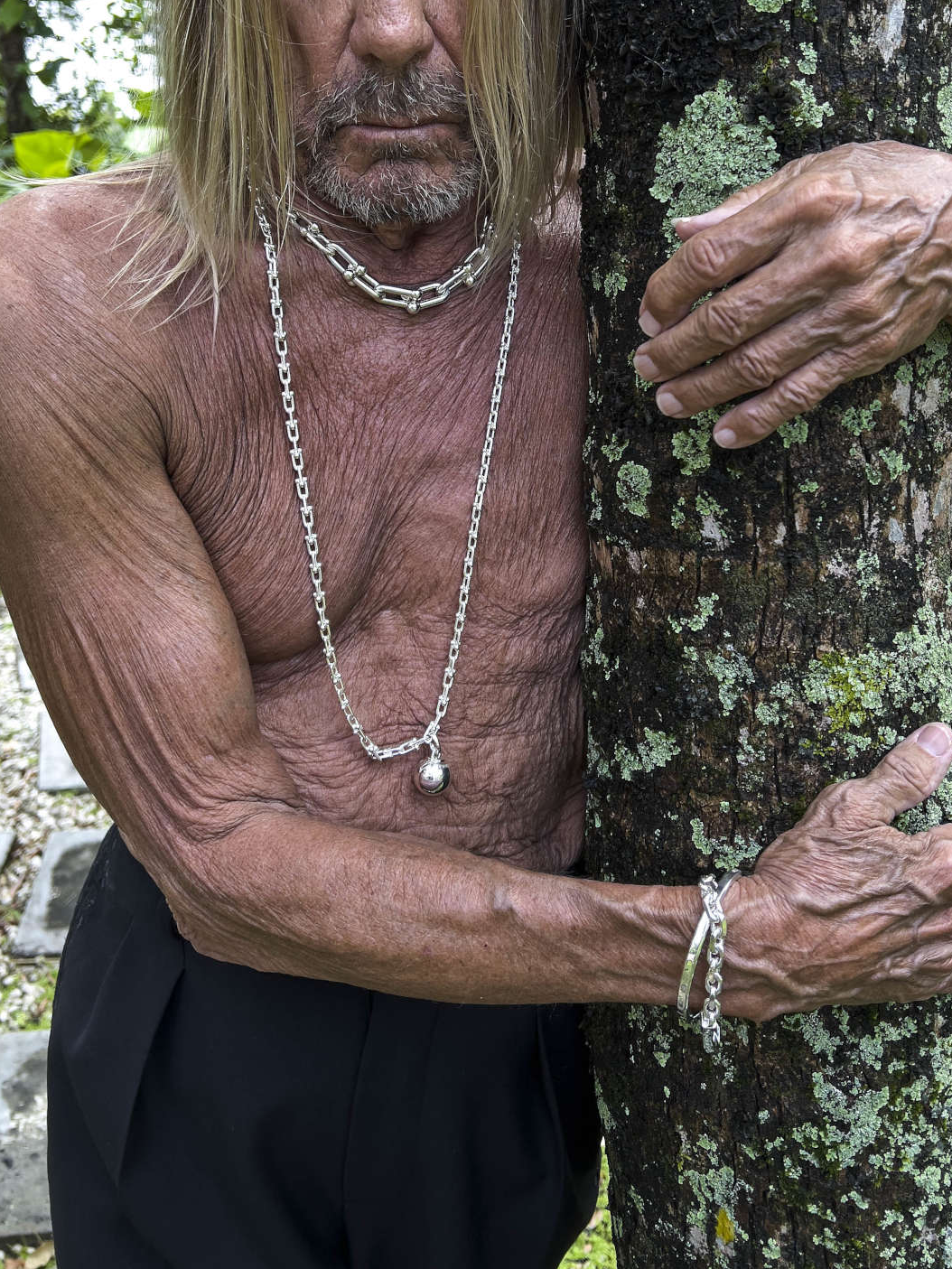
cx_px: 537
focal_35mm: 37
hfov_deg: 38.6
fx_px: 1357
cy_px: 388
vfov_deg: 49.0
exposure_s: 1/192
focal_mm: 5.7
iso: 40
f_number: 1.5
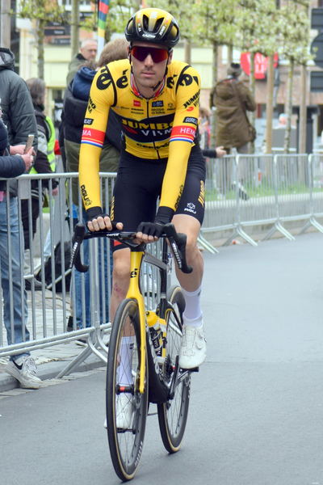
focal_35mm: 98
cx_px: 162
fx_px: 1312
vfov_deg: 20.9
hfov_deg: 14.0
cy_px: 242
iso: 400
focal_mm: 65
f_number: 4.5
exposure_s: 1/1250
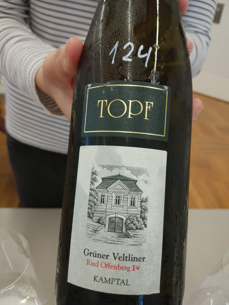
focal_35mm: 28
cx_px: 114
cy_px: 152
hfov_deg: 49.7
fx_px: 247
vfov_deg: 63.4
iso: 183
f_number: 2
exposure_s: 1/33
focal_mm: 4.26
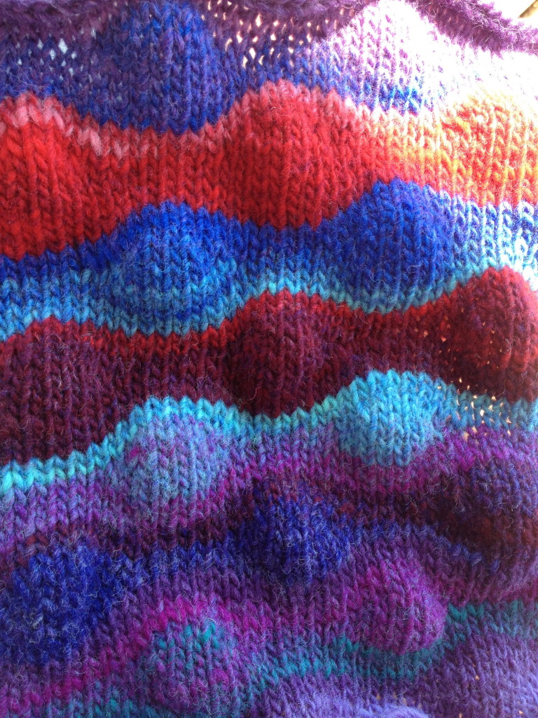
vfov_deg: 52.6
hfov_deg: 40.7
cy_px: 359
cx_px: 269
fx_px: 725
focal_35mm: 35
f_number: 2.4
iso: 50
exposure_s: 1/147
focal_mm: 4.28
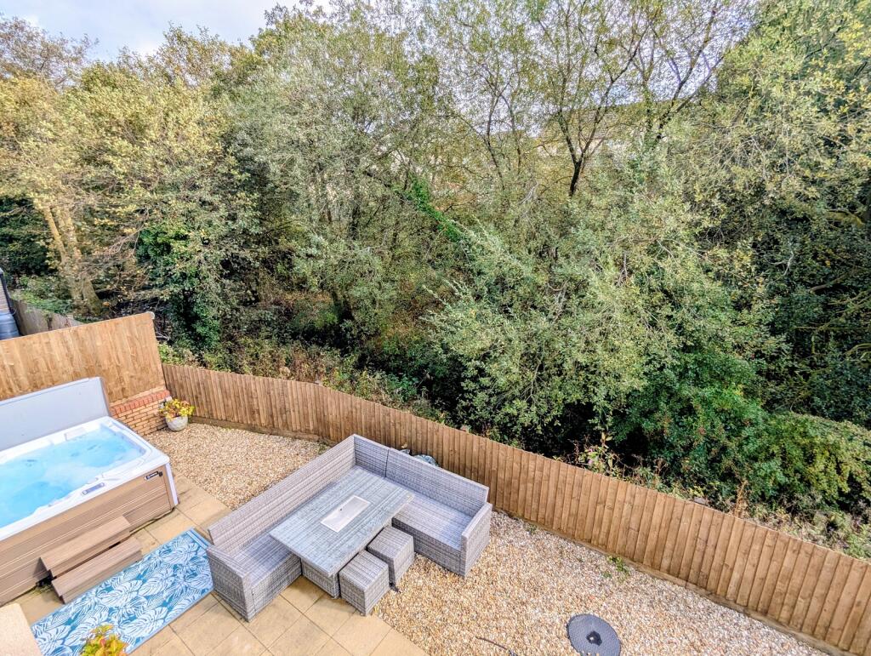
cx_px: 436
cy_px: 328
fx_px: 403
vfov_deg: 78.2
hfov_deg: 94.4
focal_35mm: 16
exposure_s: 1/650
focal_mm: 2.35
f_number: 2.2
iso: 46
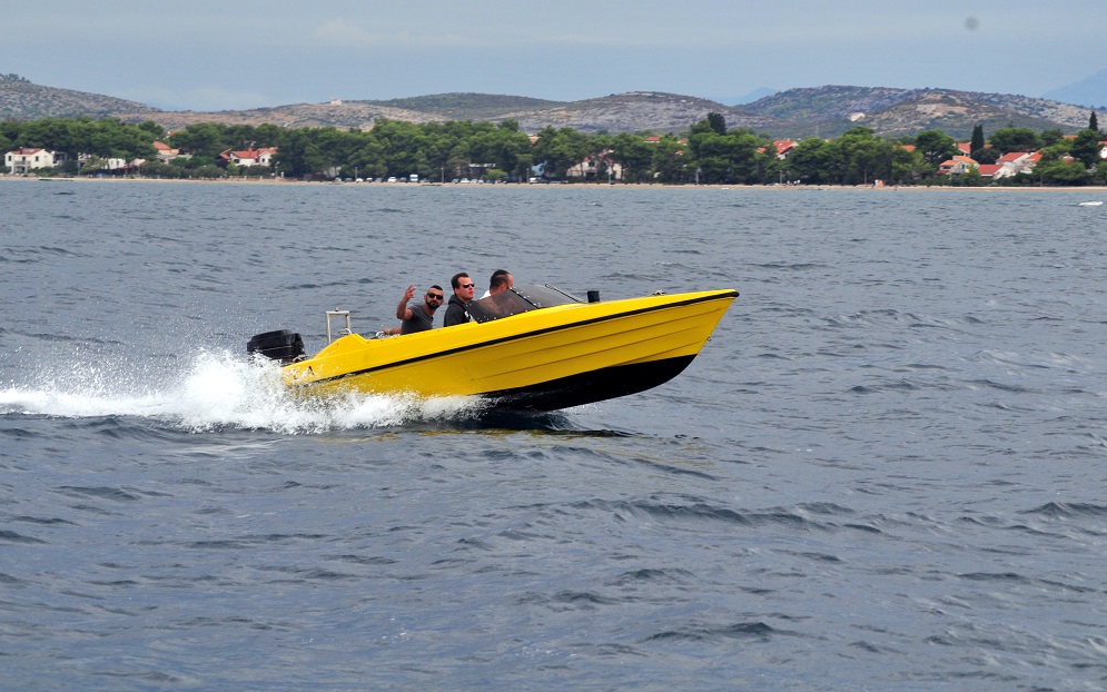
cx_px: 554
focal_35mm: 187
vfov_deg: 7.0
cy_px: 344
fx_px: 5642
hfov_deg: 11.2
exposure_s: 1/400
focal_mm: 122
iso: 320
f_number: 9
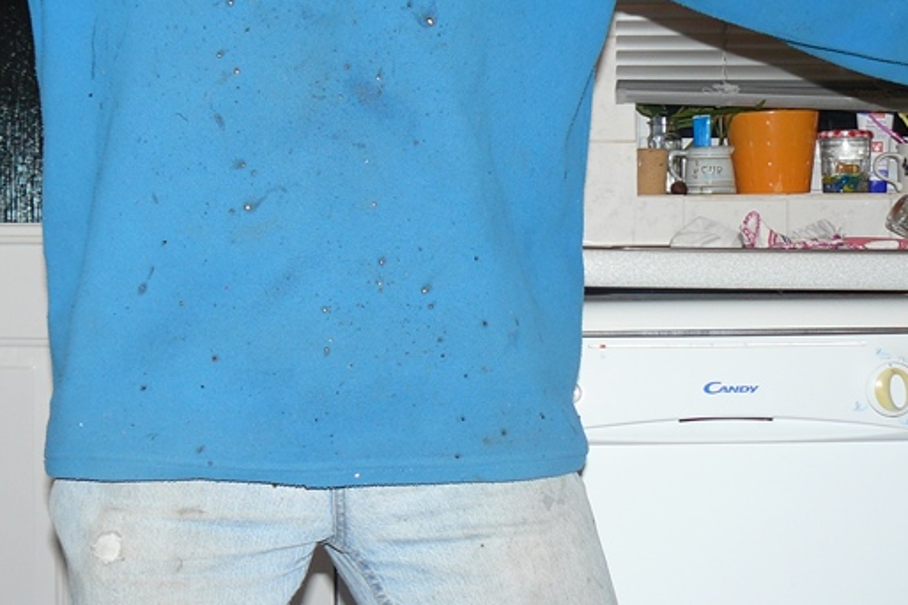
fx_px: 1412
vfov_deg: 24.0
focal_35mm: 56
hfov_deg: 35.3
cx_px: 304
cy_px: 166
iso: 100
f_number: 2.8
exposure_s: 1/30
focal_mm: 6
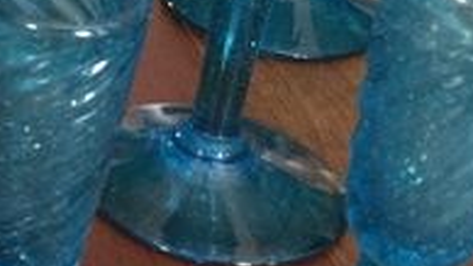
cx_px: -349
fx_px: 1906
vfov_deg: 7.8
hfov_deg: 13.0
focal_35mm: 152
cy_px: -111
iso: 320
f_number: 2.2
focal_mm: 4.12
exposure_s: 1/24
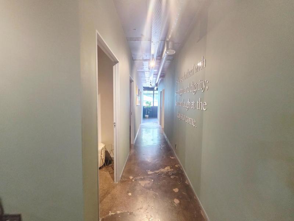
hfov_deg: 106.2
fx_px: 110
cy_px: 110
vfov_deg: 89.9
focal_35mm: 13
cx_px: 147
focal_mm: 2.2
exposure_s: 1/50
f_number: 1.9
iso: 400
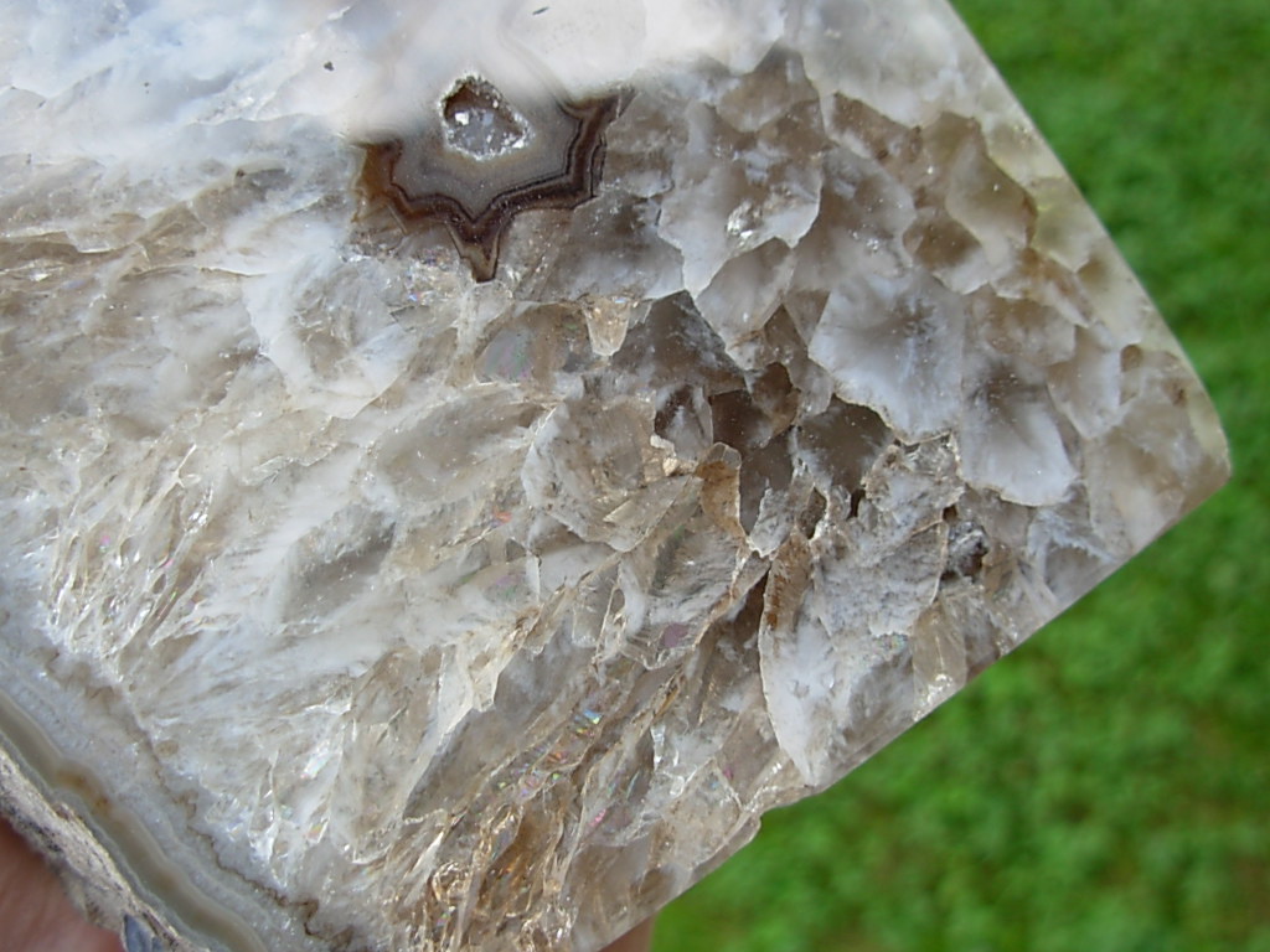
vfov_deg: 37.7
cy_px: 476
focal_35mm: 38
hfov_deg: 49.0
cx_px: 635
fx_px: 1394
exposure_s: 1/166
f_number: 2.9
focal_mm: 6.3
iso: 50
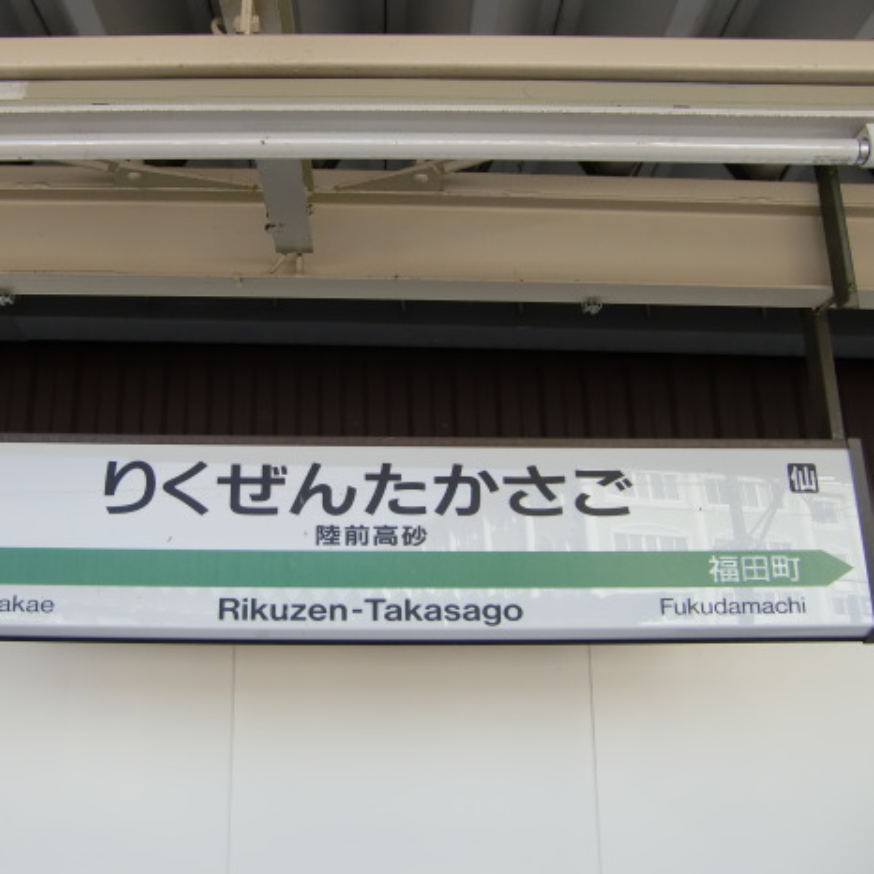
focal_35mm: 34
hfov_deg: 48.2
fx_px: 971
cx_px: 360
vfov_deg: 48.4
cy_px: 429
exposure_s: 1/250
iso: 64
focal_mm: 4.9
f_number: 2.6
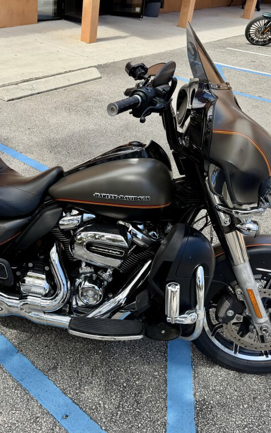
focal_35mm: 35
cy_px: 214
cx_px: 54
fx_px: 413
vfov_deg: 55.3
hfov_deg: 35.2
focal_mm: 6.76
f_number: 1.78
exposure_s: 1/2110
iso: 80
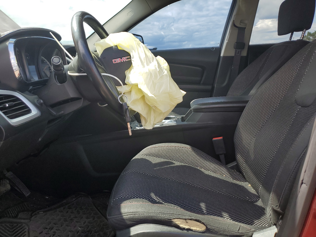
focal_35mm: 26
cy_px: 118
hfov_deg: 67.3
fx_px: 237
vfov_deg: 53.1
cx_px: 158
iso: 50
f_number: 1.5
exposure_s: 1/909
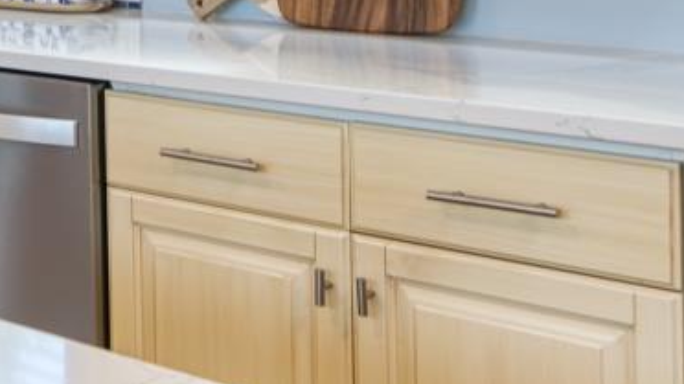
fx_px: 1469
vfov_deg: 14.3
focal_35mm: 81
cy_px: -121
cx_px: -382
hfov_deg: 21.4
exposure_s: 1/40
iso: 100
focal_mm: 16
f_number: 4.5
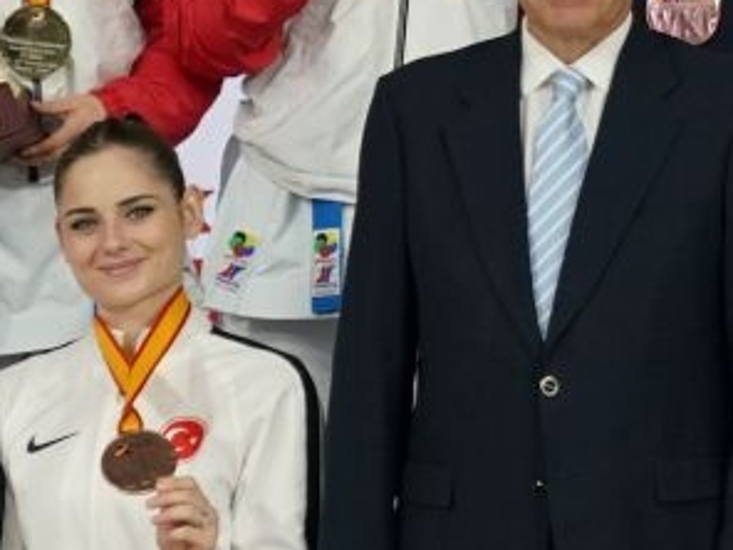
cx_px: 362
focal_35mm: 409
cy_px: 104
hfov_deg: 4.8
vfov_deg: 3.6
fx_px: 8661
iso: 1600
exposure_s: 1/250
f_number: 2.8
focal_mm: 70
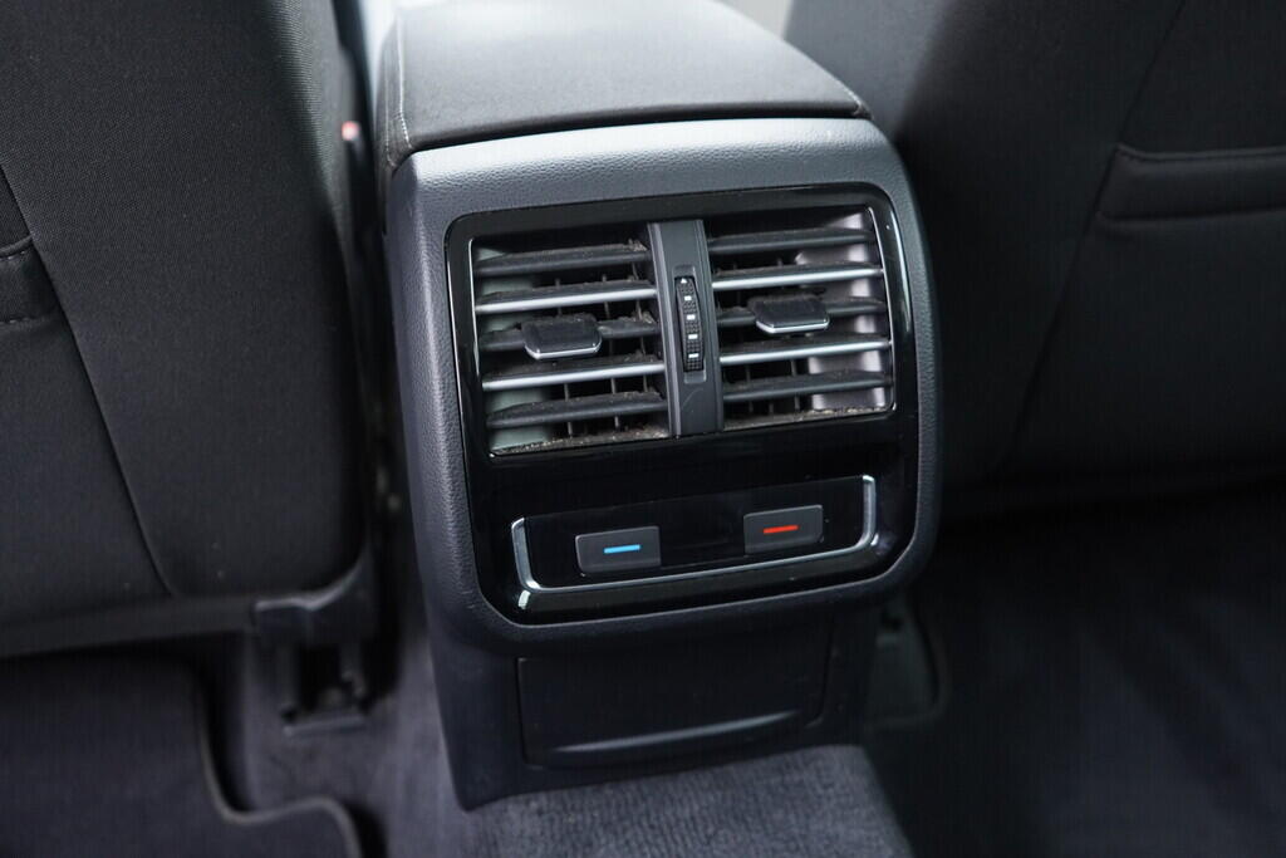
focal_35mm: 36
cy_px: 429
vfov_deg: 36.9
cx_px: 643
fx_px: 1286
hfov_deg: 53.1
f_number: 2.8
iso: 1000
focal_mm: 24
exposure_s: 1/40
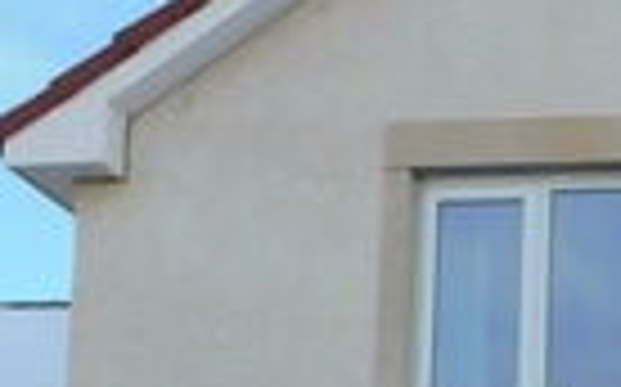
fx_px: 2181
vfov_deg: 9.7
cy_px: 664
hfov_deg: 15.2
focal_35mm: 129
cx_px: 891
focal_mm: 4.1
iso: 125
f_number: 3
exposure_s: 1/500
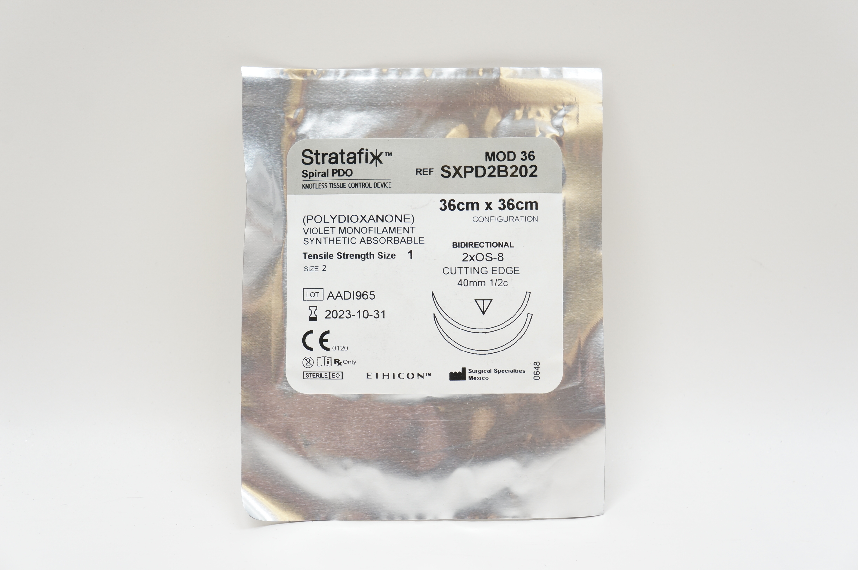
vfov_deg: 28.0
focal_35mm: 48
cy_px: 285
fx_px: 1143
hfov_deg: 41.2
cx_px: 429
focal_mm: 32
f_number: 7.1
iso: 400
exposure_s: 1/40
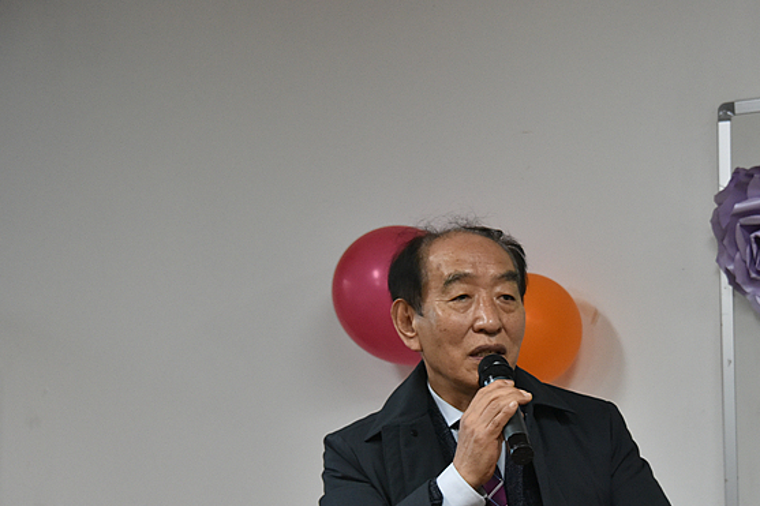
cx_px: 476
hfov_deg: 12.8
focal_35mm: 161
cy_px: 321
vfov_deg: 8.5
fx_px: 3398
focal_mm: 112
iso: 2500
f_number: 6.3
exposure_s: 1/125
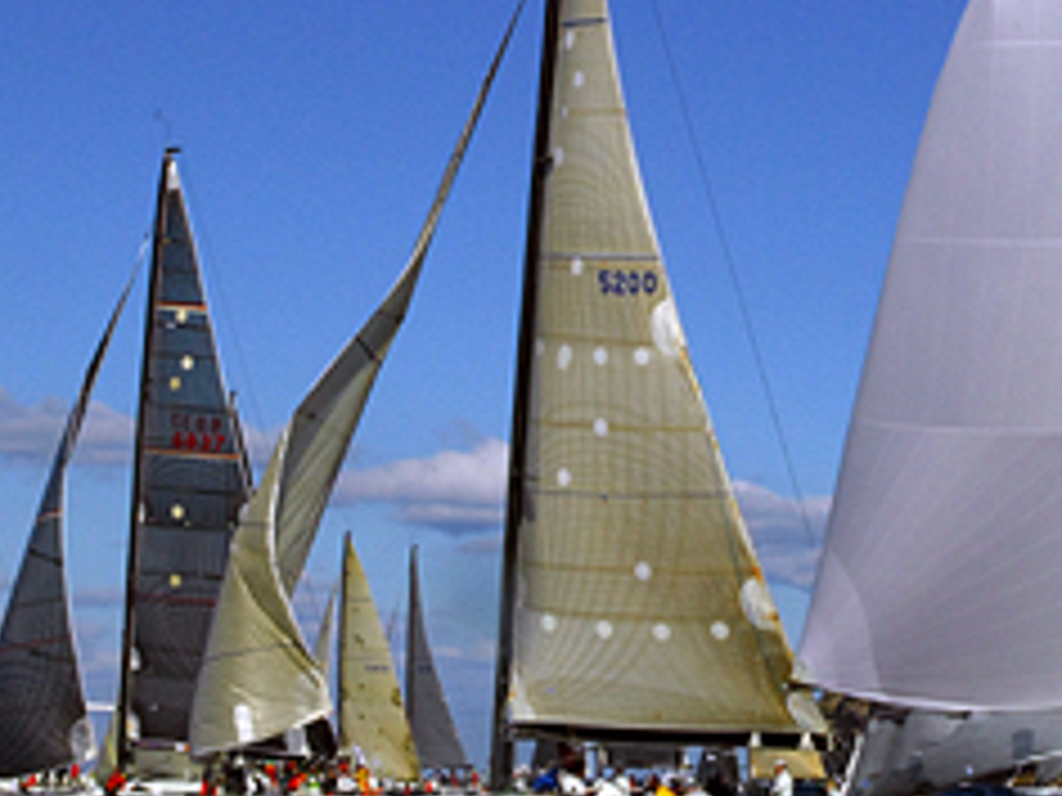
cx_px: 684
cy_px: 97
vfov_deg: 12.6
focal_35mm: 117
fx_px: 3589
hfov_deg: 16.8
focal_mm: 32
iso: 400
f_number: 19
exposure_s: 1/320
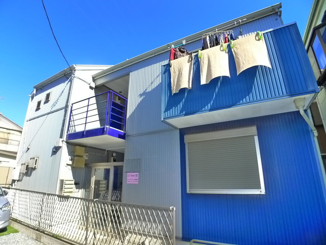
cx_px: 163
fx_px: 226
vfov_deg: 56.8
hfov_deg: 71.6
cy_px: 122
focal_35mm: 24
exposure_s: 1/400
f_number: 3.5
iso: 400
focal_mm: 5.1
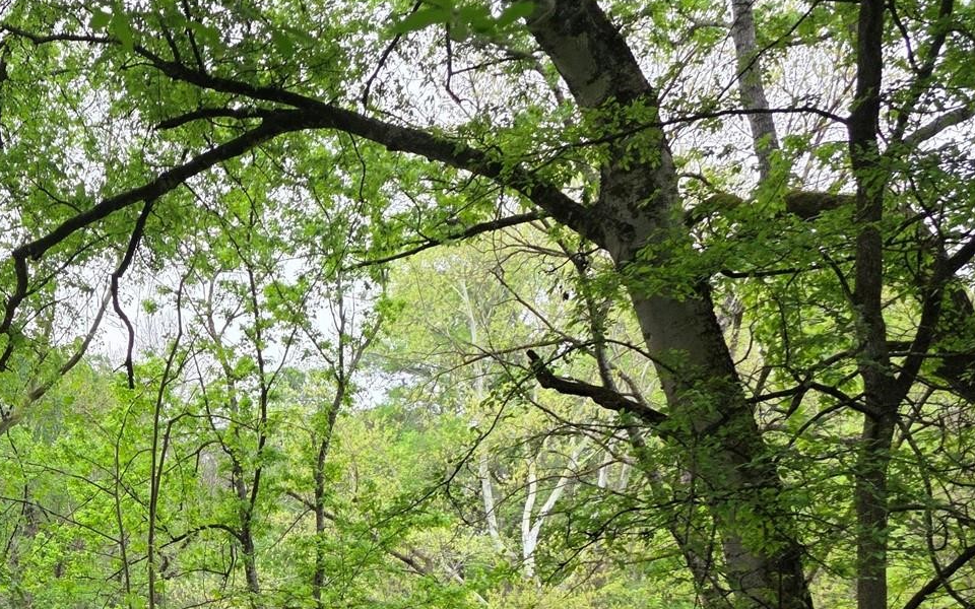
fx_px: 1382
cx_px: -21
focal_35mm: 52
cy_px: 706
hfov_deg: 34.9
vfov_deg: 23.1
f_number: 1.7
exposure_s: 1/180
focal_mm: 6.3
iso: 50
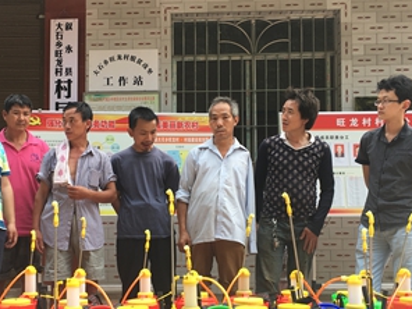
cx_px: 160
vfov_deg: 29.6
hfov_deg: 38.7
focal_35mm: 49
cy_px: 194
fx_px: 583
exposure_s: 1/119
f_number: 2.2
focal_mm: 4.15
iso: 25
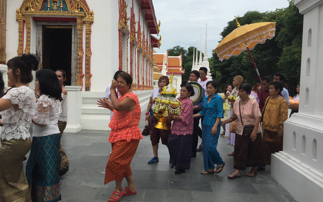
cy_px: 92
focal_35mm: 31
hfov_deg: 61.2
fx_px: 273
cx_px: 162
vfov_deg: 40.6
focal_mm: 4.15
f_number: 2.2
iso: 32
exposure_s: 1/1412
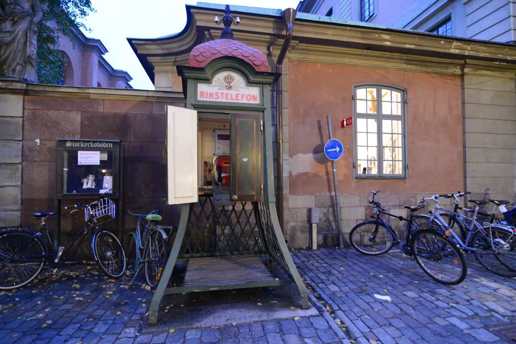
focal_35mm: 18
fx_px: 258
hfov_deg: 90.0
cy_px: 172
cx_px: 258
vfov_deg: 67.4
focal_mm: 18
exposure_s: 1/3
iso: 1250
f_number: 2.8
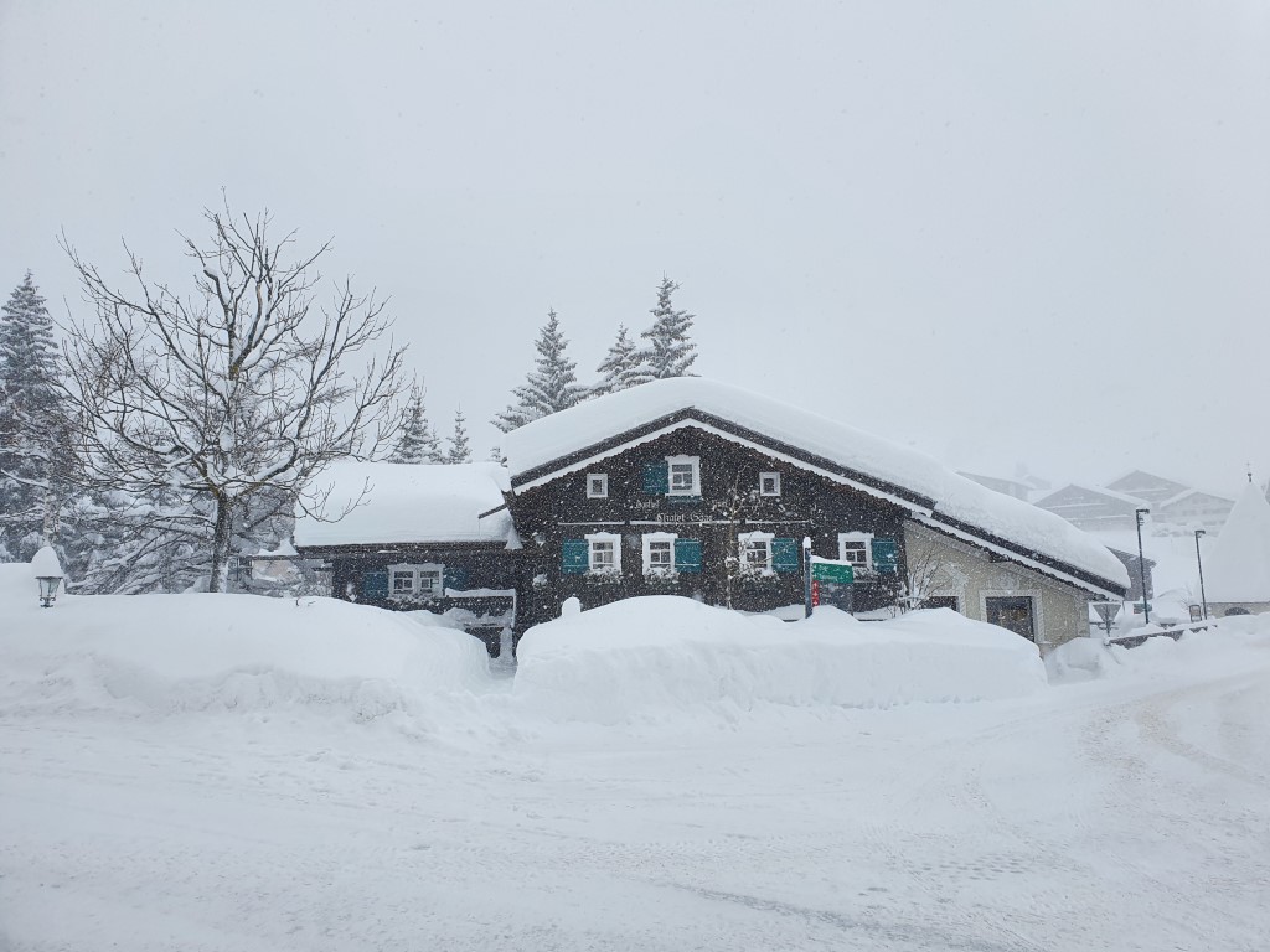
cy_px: 476
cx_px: 635
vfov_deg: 53.1
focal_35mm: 26
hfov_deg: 67.3
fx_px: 954
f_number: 2.4
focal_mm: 4.32
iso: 50
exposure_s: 1/784
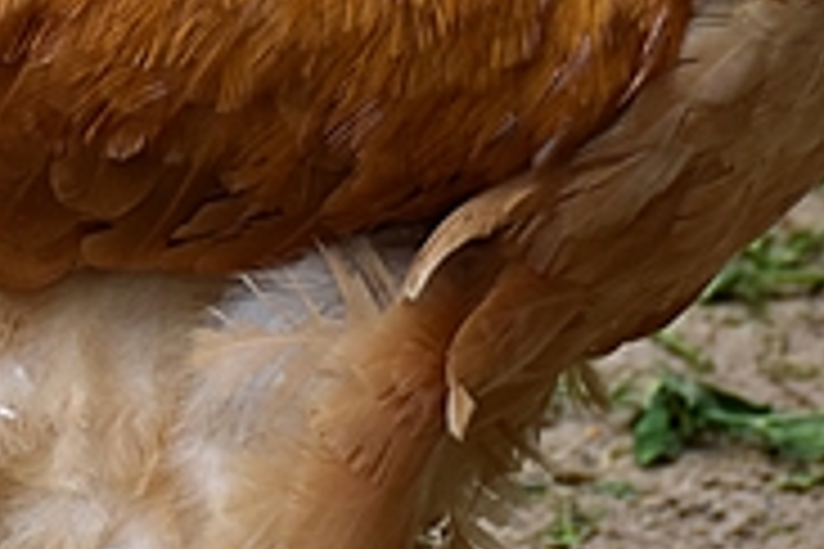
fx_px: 11512
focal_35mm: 503
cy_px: -142
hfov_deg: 4.1
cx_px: 509
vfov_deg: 2.7
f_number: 5
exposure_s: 1/320
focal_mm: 60
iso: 400
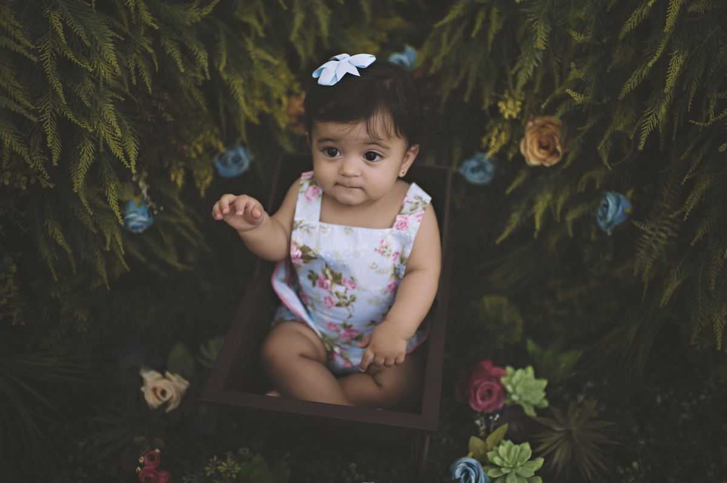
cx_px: 364
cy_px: 242
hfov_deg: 54.5
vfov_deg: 37.8
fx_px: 706
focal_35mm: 35
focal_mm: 35
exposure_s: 1/125
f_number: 1.4
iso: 200
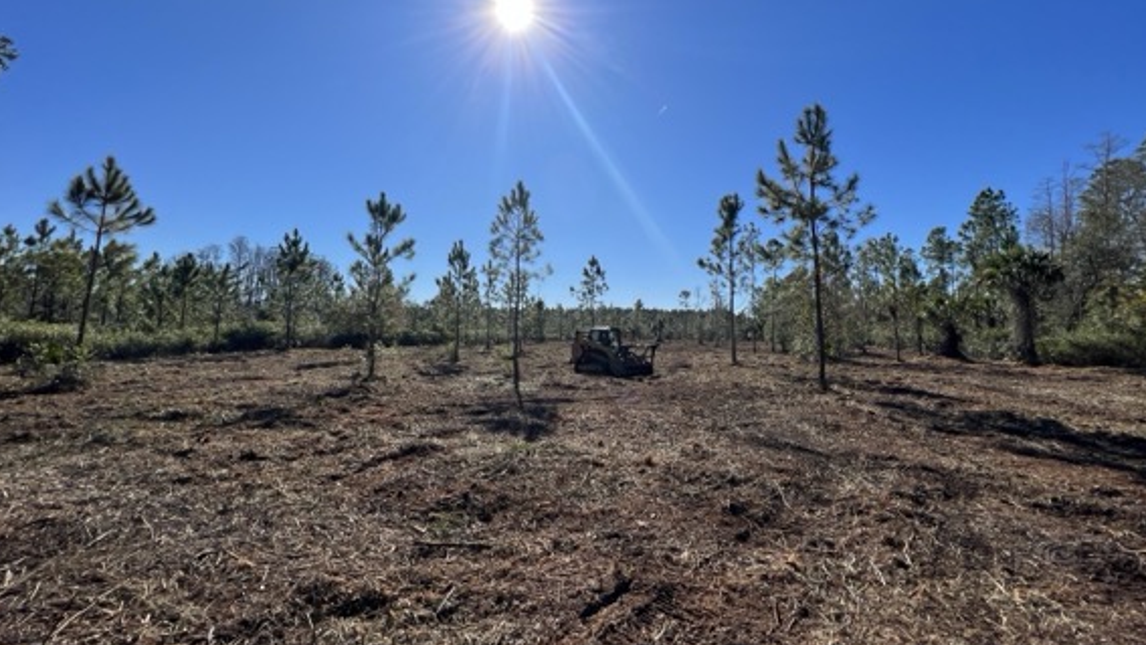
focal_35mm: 15
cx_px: 600
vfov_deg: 70.3
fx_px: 456
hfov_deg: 102.9
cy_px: 289
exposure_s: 1/2732
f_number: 1.8
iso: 32
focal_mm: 1.57
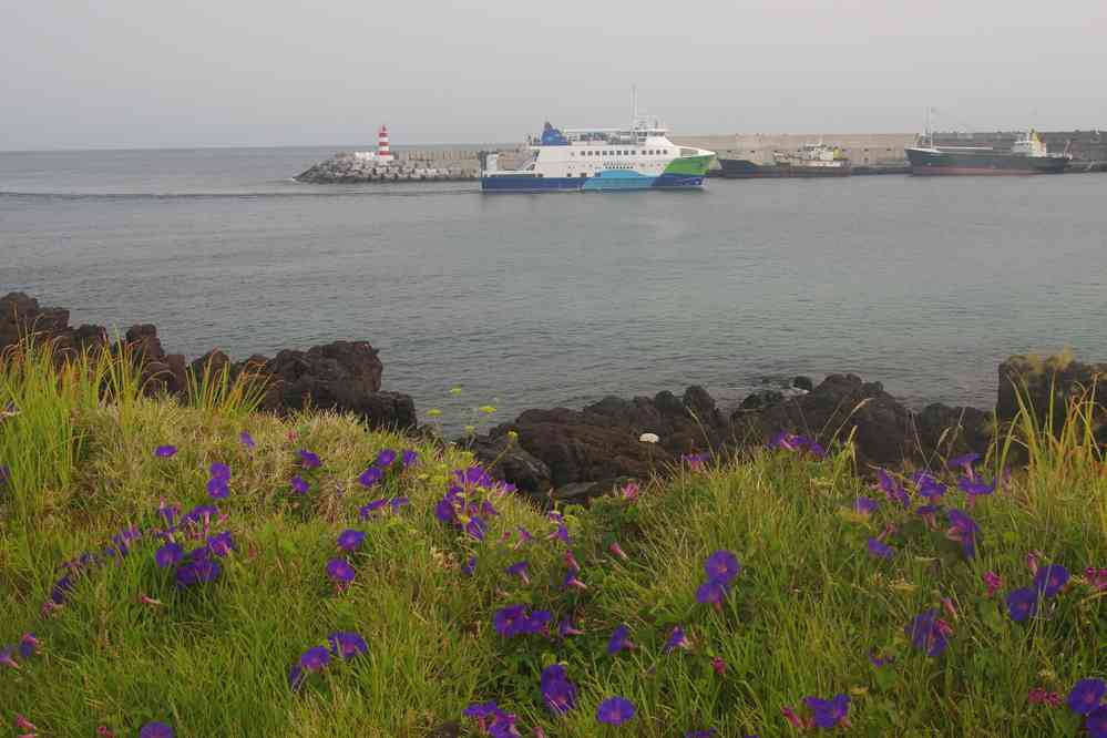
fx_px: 1291
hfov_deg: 46.4
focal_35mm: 42
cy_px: 369
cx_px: 554
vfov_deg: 31.9
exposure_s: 1/60
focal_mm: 28
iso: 200
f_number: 11
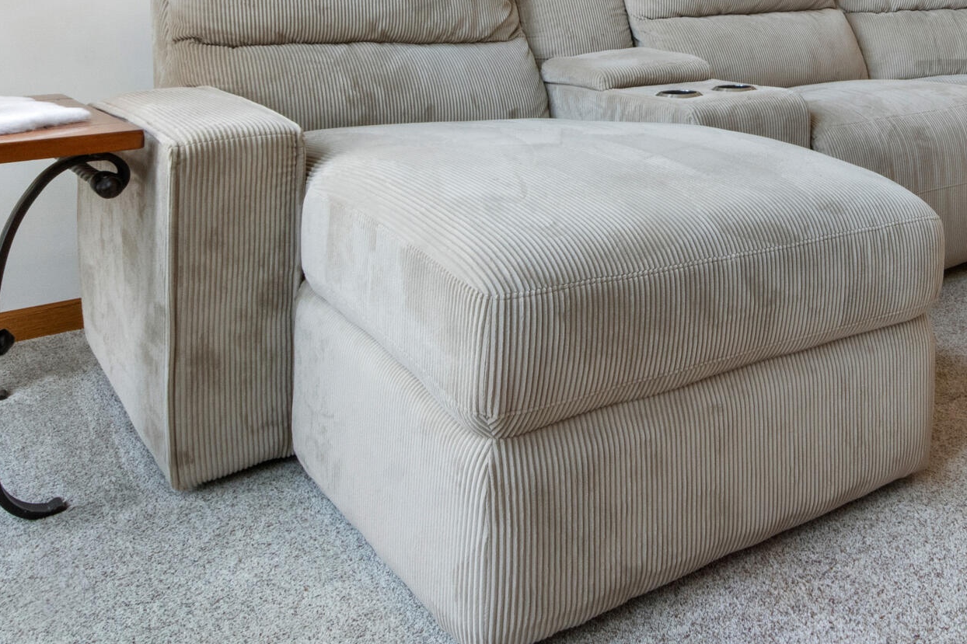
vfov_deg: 29.4
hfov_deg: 45.3
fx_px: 1117
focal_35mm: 42
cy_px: -46
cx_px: 716
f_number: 11
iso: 800
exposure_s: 1/5
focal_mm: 11.5
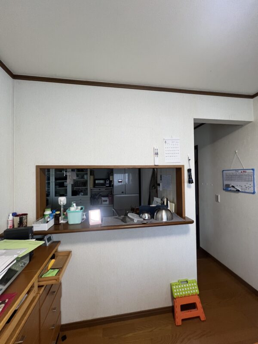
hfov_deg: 89.9
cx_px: 129
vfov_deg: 106.2
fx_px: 129
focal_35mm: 13
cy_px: 172
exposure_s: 1/120
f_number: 1.8
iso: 160
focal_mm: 1.57
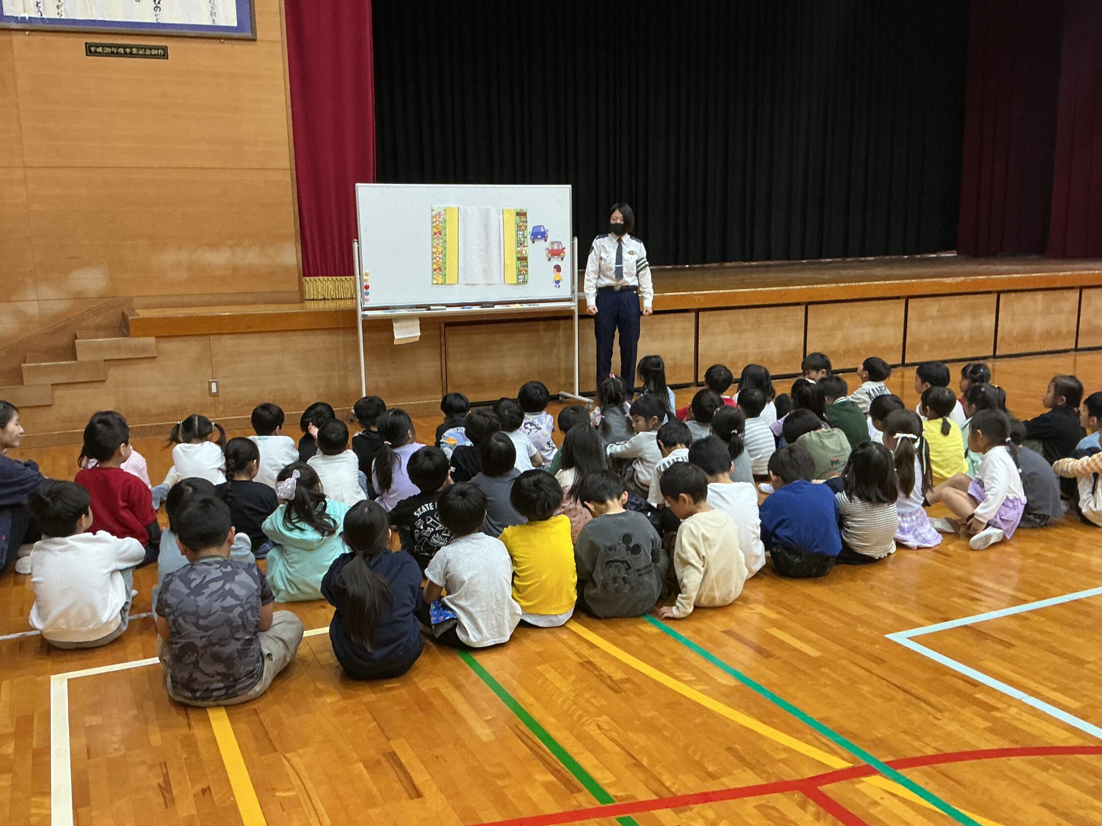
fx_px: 1050
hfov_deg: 55.4
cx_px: 546
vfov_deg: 42.9
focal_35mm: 33
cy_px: 442
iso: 200
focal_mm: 3
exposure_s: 1/60
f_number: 1.8
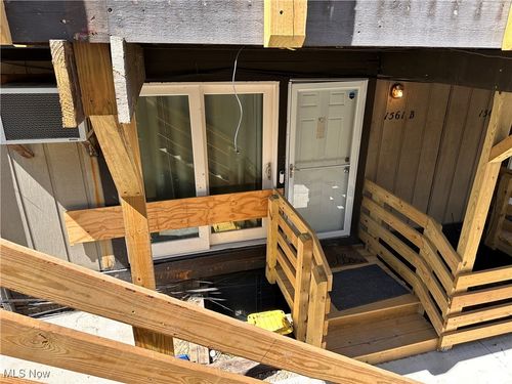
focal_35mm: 24
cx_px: 256
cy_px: 192
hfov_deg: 71.6
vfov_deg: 56.8
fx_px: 355
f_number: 1.78
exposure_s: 1/829
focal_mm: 6.86
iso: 80
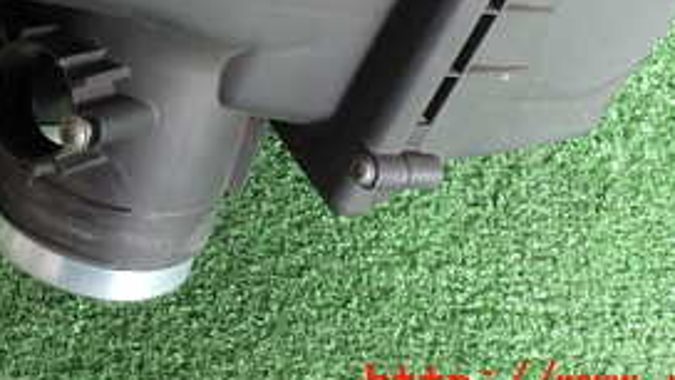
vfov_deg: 18.4
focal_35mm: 60
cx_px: 181
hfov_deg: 34.3
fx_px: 1074
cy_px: -139
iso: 200
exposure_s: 1/60
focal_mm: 4.5
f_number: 2.8
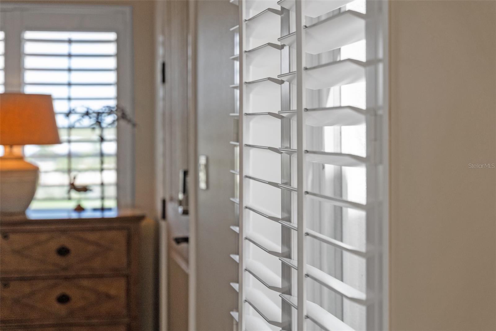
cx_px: 248
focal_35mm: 64
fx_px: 889
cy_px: 166
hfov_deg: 31.2
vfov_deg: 21.1
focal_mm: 64.5
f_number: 2.8
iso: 800
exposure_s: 1/1000
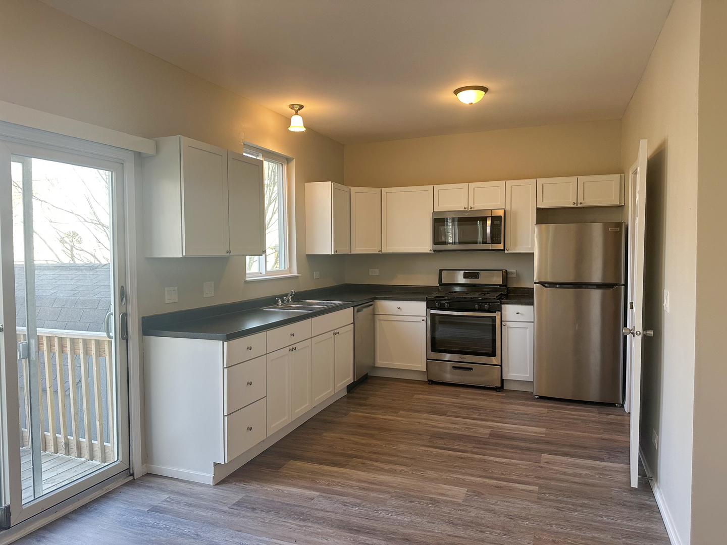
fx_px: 504
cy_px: 272
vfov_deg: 56.8
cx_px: 364
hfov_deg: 71.6
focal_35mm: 24
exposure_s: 1/120
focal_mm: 6.86
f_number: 1.78
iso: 160
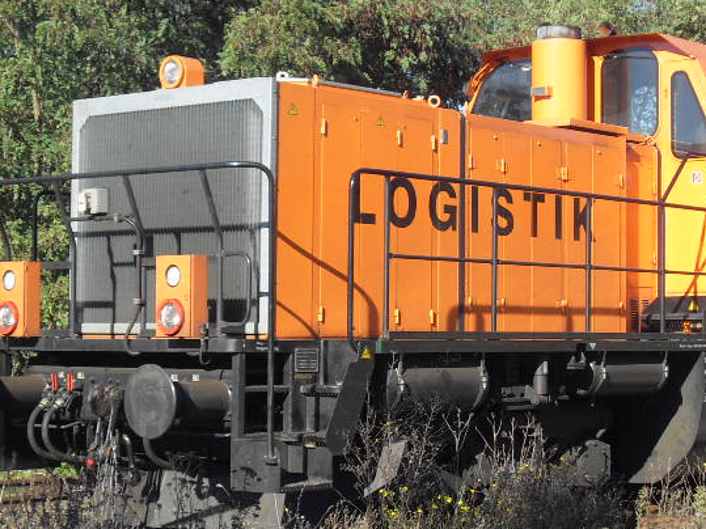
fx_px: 1937
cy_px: 246
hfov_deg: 20.6
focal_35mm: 95
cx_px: 492
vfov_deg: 15.6
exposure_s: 1/90
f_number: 8.4
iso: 80
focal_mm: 8.4
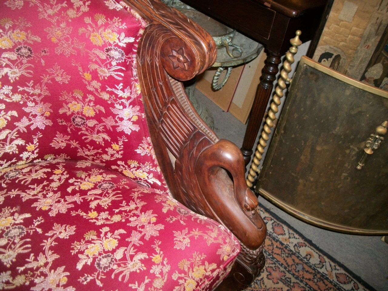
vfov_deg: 44.2
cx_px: 194
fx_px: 359
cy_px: 146
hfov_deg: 56.8
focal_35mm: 32
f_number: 2.9
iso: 160
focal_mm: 5.7
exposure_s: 1/30
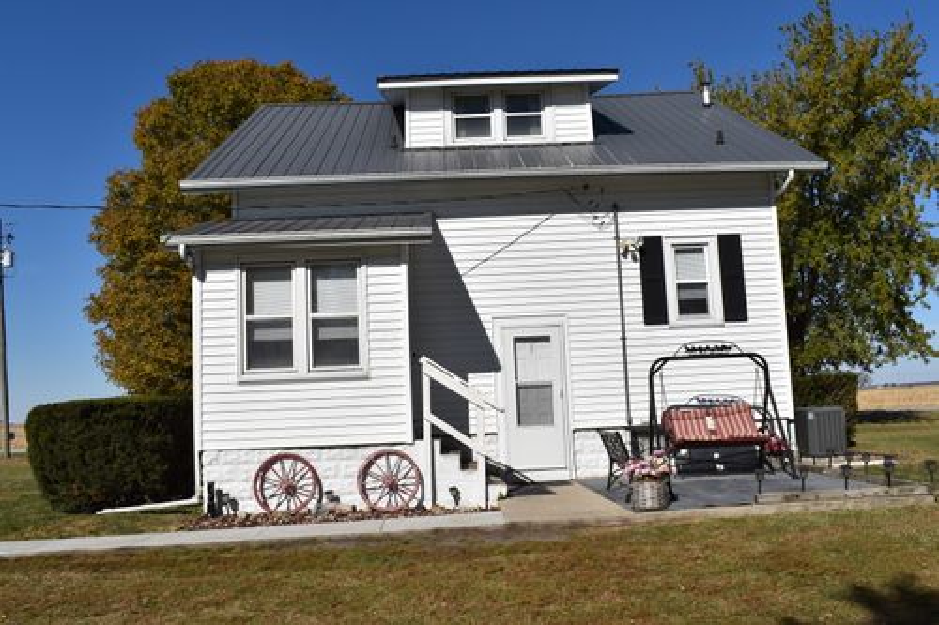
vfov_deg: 41.7
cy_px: 312
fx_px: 821
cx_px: 470
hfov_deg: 59.5
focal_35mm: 32
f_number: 13
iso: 200
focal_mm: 21
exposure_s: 1/640
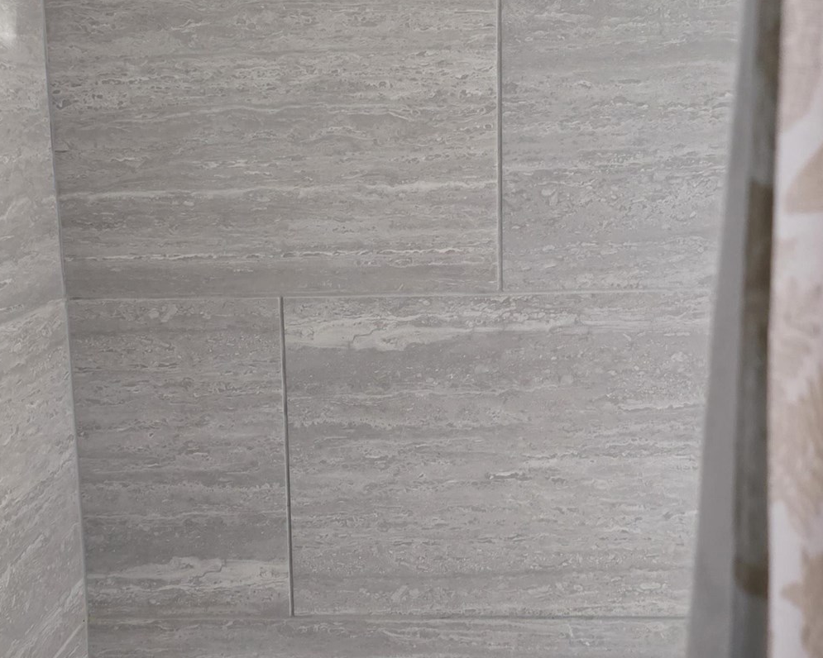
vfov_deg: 29.1
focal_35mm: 52
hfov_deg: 36.0
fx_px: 1267
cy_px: 400
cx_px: 400
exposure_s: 1/120
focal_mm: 6.3
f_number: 1.7
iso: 500
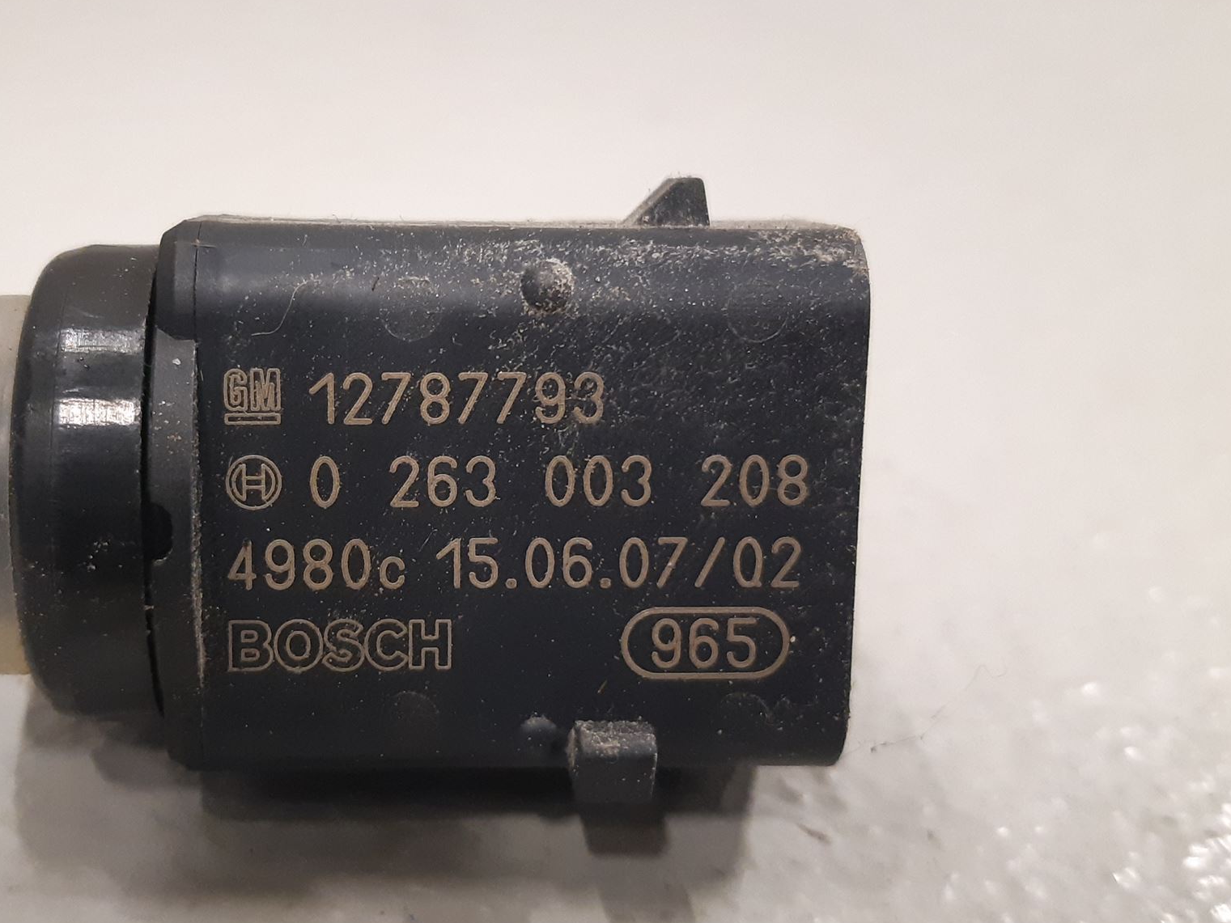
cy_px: 468
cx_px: 423
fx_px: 1245
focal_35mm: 35
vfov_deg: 40.7
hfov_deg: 51.8
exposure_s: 1/50
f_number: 1.7
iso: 320
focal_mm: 3.93
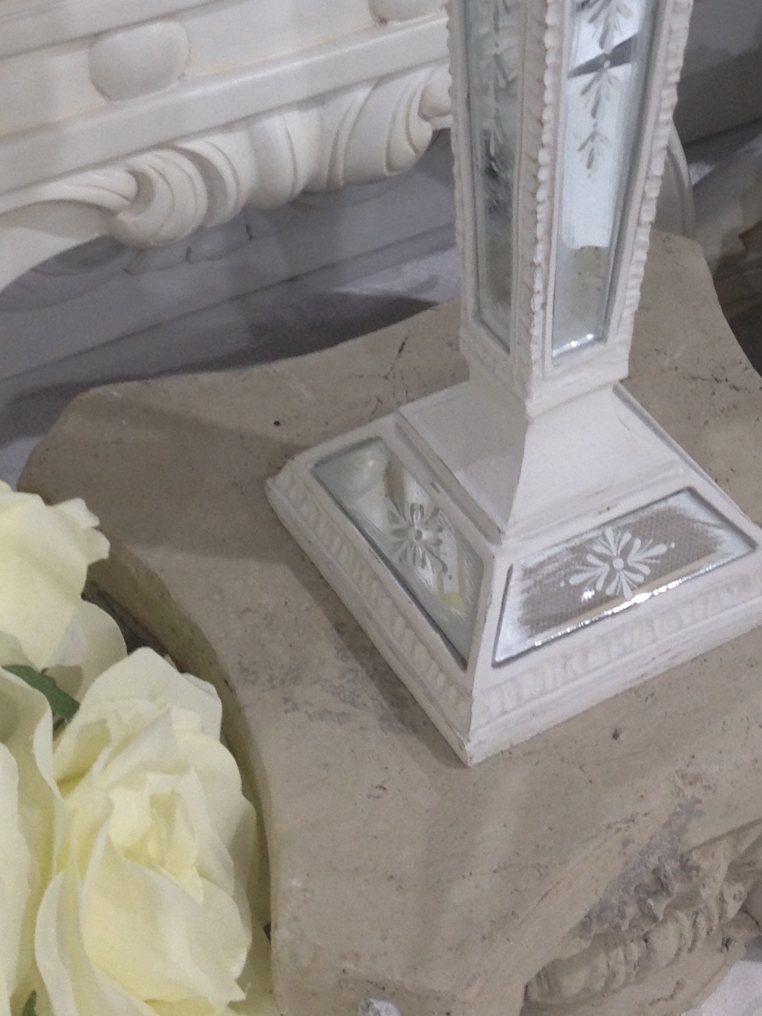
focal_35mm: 83
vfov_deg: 22.8
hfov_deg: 17.7
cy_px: 51
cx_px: 508
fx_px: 2436
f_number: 2.4
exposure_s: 1/20
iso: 64
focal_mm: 4.28
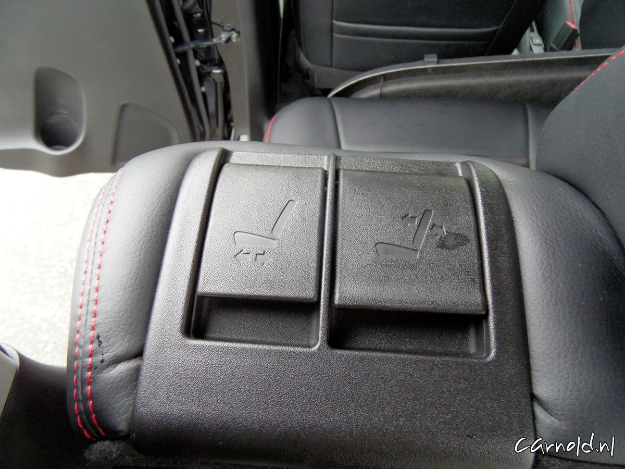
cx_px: 312
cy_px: 234
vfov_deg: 56.8
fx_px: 433
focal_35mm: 24
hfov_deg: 71.6
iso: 200
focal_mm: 3.9
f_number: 3.2
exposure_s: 1/20
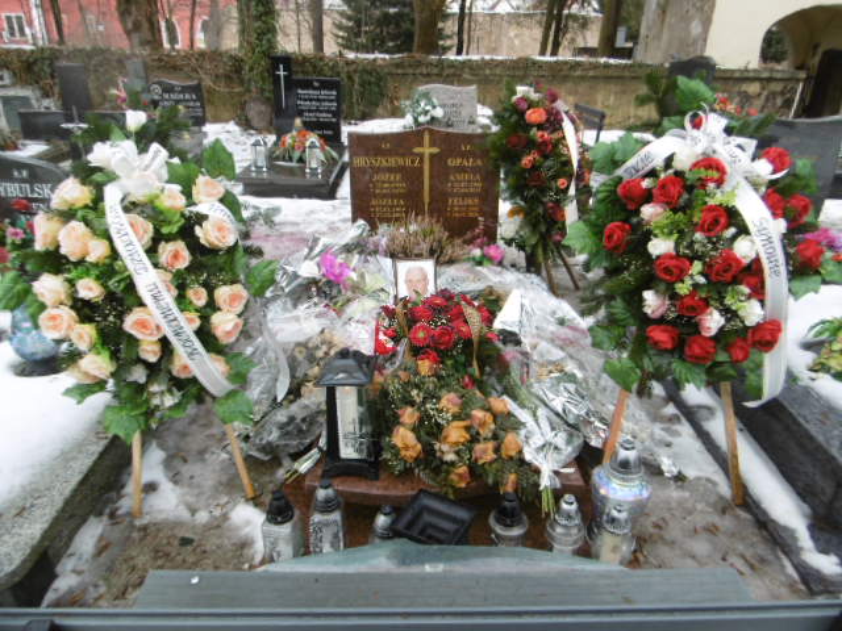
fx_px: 584
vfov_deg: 56.8
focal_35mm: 24
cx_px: 421
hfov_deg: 71.6
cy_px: 316
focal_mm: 4.3
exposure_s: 1/125
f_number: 3.1
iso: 100
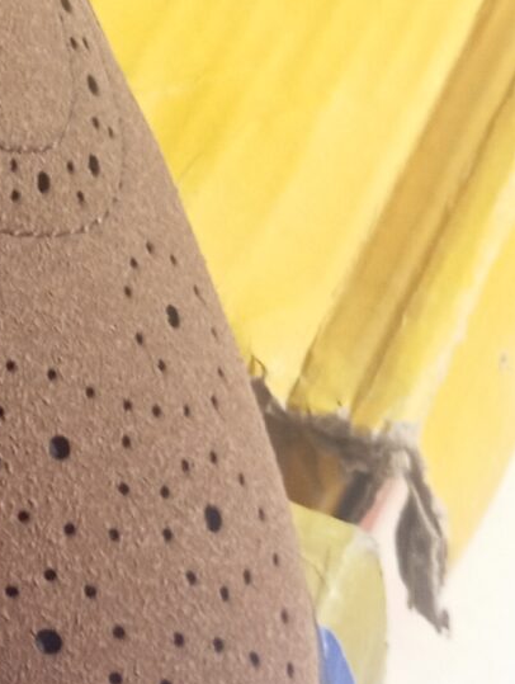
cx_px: -704
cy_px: -193
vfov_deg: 14.2
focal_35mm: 133
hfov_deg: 9.9
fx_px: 2631
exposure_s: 1/33.3
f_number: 1.8
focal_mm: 4.22
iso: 366
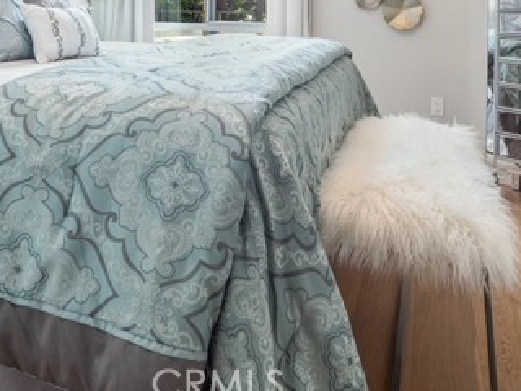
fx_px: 482
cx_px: 223
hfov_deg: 56.6
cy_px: 16
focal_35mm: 32
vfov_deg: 39.8
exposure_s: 1/30
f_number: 8
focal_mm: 8
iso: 200
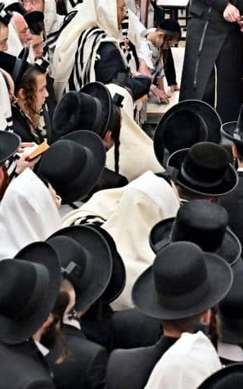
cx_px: 277
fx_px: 1769
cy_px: 111
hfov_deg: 7.8
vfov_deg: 12.5
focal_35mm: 167
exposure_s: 1/250
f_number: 4
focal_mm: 51
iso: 800
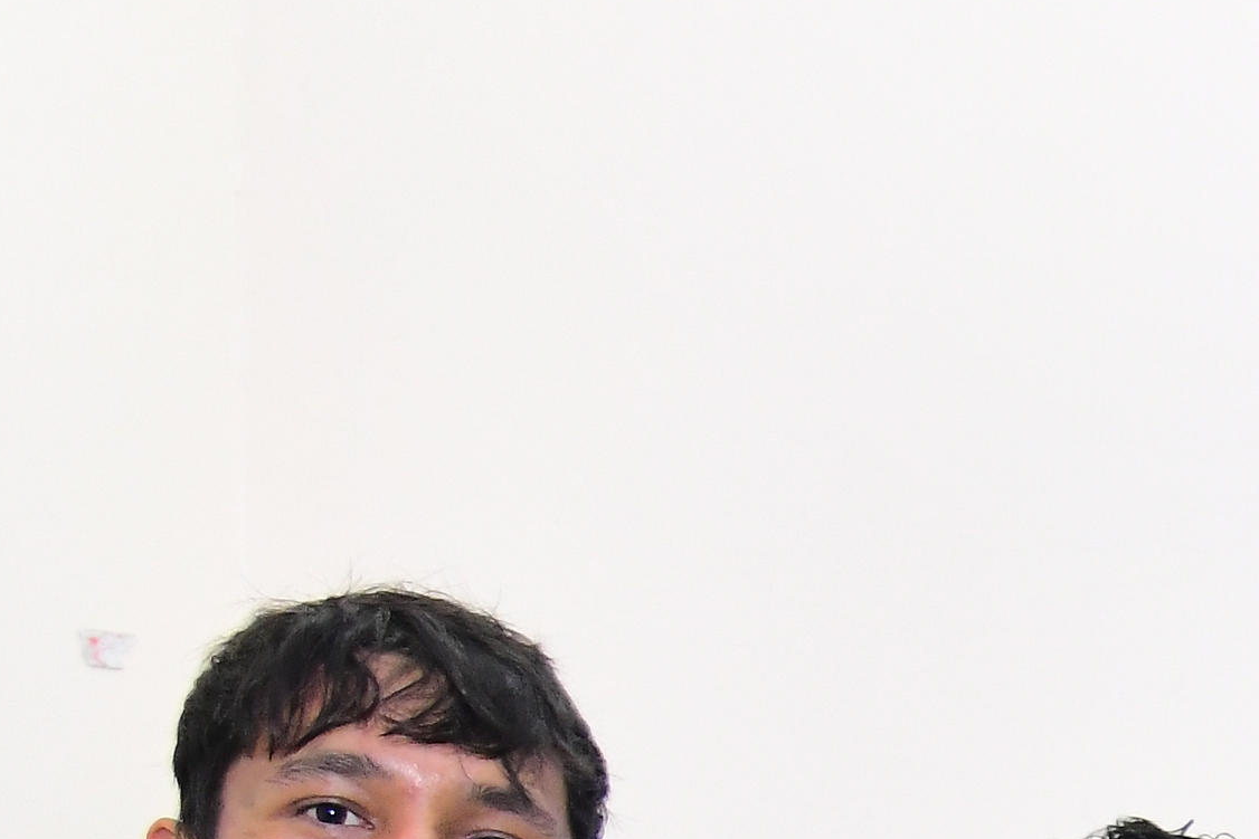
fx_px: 4617
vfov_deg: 9.6
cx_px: 2861
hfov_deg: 12.6
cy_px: 1790
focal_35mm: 132
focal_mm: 24
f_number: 5
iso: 1600
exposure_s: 1/60
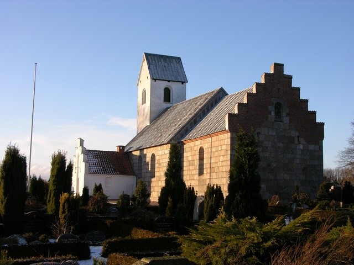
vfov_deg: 29.1
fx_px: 511
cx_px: 177
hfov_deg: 38.2
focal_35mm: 50
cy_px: 132
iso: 50
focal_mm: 12.7
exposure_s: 1/85.3
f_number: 6.8
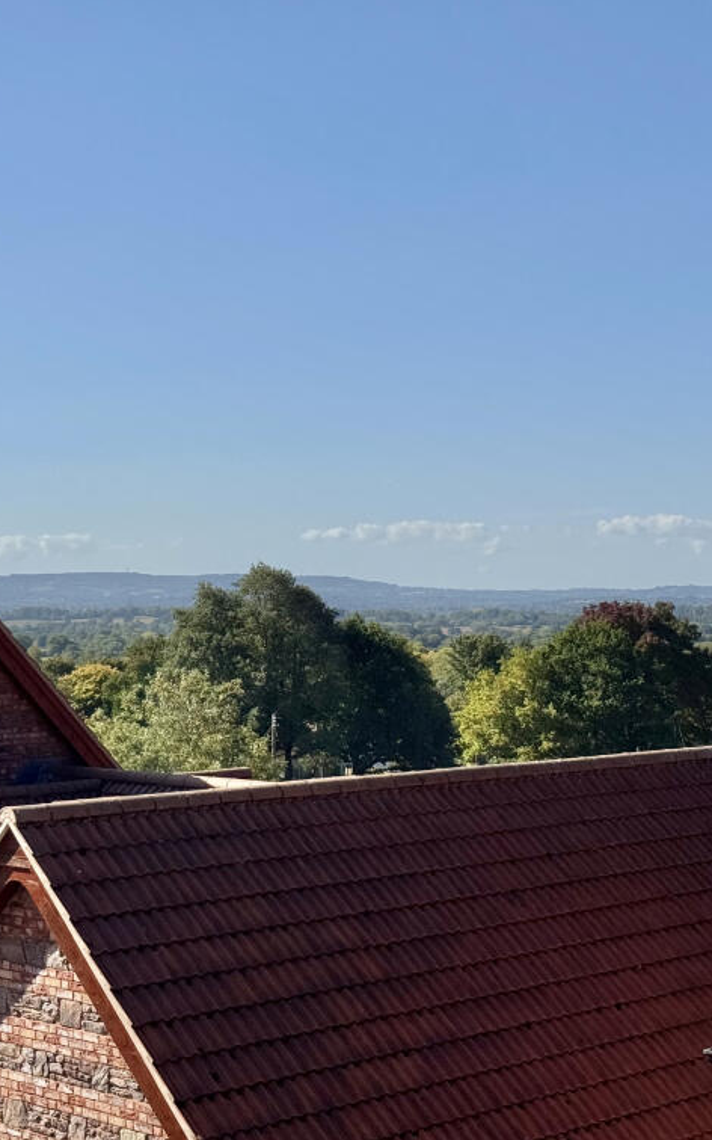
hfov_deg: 18.9
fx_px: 2142
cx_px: 279
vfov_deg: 29.8
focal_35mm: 69
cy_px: 574
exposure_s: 1/7937
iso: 64
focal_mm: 6.76
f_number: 1.78
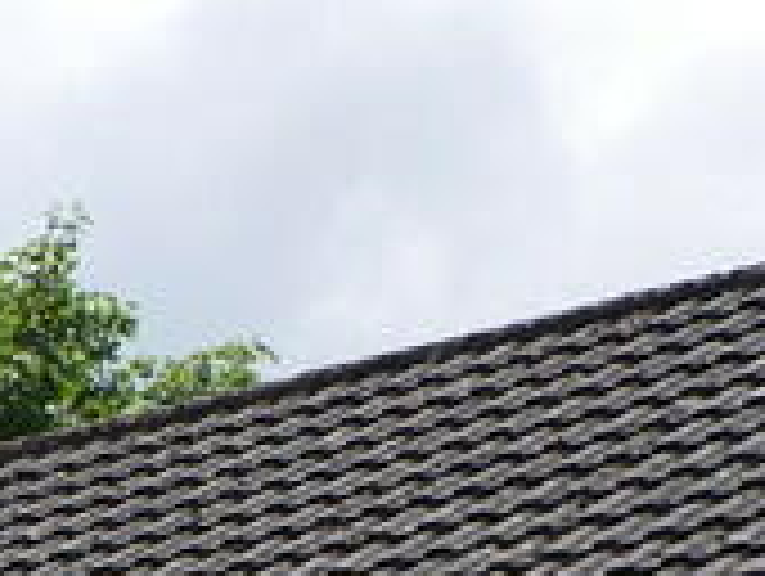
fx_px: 4802
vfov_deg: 6.6
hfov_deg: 8.0
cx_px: -1382
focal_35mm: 217
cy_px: 1186
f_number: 8
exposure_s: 1/400
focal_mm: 18
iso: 200
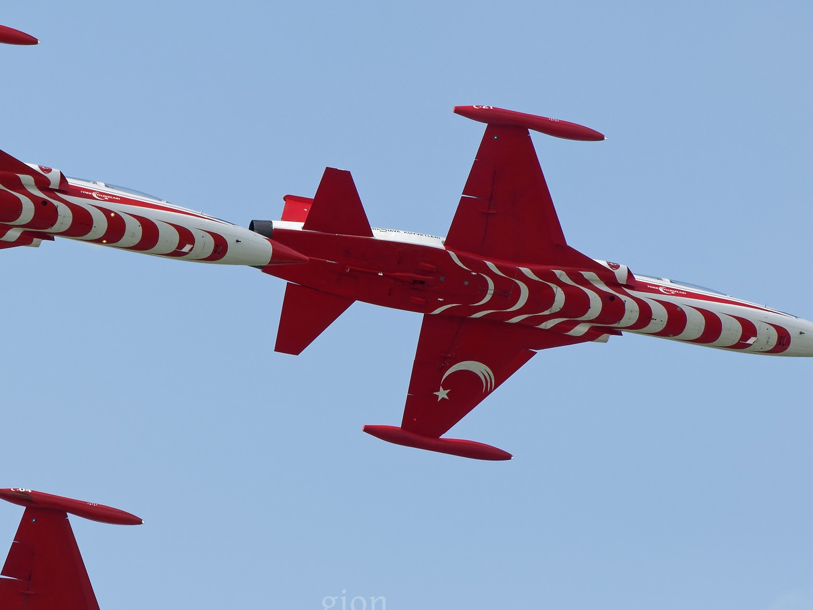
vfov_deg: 2.2
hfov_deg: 3.0
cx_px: 364
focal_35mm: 670
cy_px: 219
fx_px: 15736
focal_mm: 300
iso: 800
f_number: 11
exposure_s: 1/1500
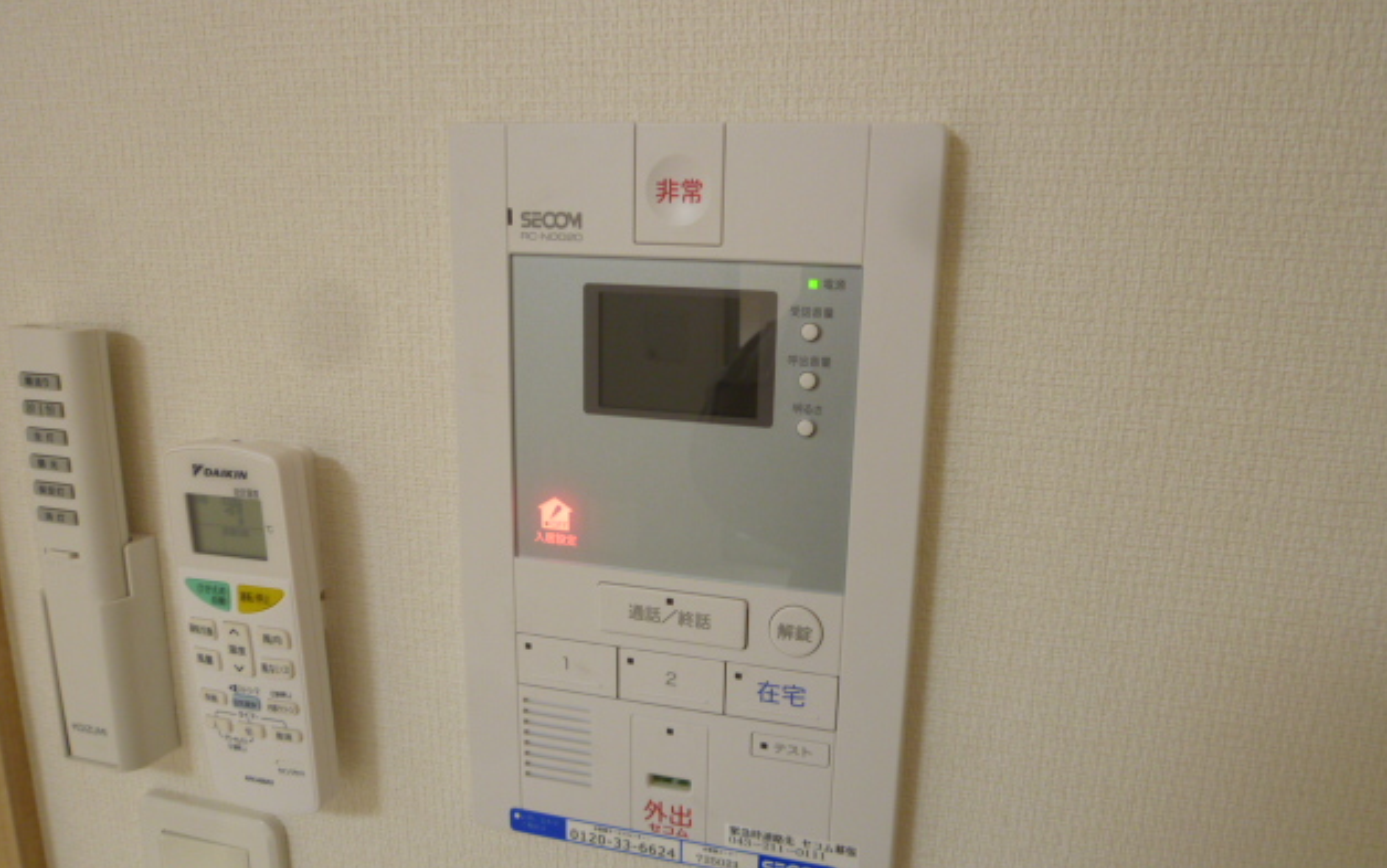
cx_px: 694
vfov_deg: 46.0
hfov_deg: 68.4
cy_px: 490
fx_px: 1021
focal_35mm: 27
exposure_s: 1/30
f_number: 2.8
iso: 160
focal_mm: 4.5
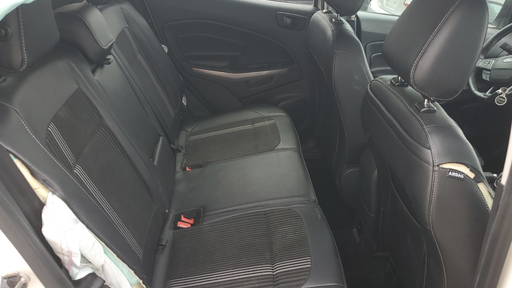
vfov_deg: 40.2
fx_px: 394
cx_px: 256
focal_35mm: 29
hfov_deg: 66.1
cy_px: 152
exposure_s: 1/238
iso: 50
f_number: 1.5
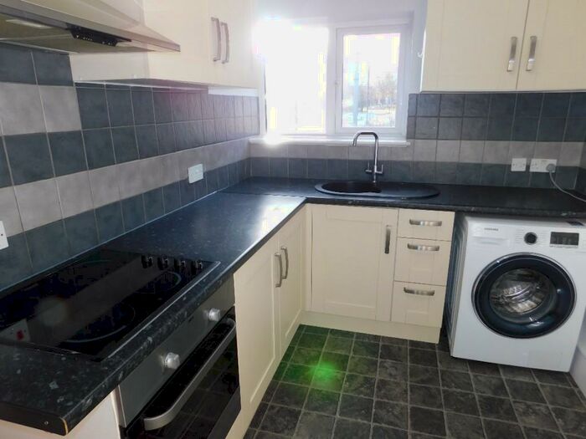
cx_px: 293
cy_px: 220
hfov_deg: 73.9
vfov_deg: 58.9
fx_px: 389
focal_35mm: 23
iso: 125
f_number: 3
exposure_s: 1/60
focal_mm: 4
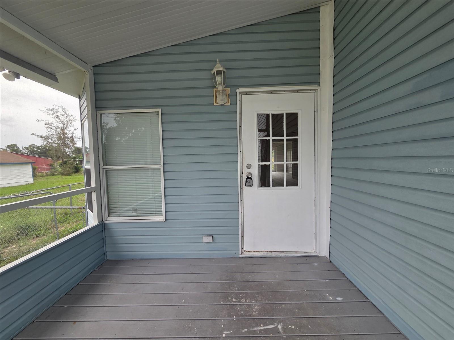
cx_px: 227
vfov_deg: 89.9
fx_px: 170
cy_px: 170
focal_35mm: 13
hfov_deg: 106.2
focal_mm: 2.2
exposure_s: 1/273
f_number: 2.2
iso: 50
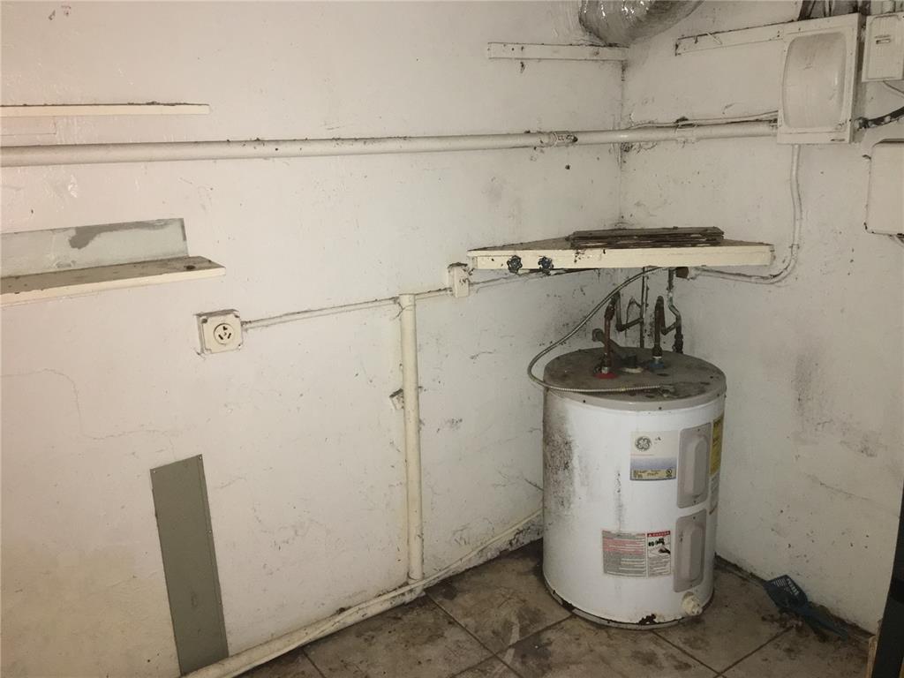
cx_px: 452
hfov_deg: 61.7
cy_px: 339
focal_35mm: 29
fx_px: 757
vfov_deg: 48.2
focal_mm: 4.15
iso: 125
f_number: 2.2
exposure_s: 1/16
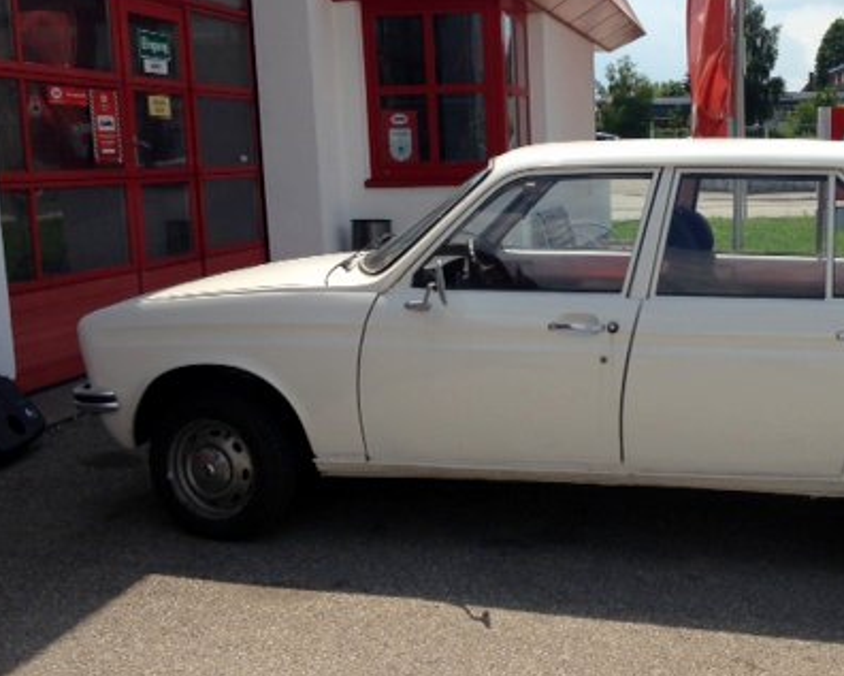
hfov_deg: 35.5
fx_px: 1299
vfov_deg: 29.1
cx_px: 588
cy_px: 318
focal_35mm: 52
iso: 50
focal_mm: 4.12
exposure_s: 1/2008
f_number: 2.4
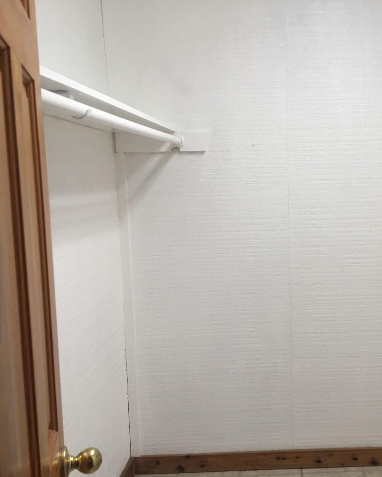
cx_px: 303
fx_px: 537
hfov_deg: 37.8
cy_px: 238
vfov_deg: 47.9
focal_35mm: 38
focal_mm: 4.15
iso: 25
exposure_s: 1/15
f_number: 2.2
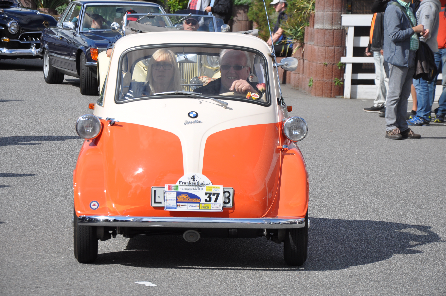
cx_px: 223
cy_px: 148
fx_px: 1949
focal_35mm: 158
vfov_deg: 8.7
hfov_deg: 13.1
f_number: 8
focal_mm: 105
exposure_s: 1/500
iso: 200
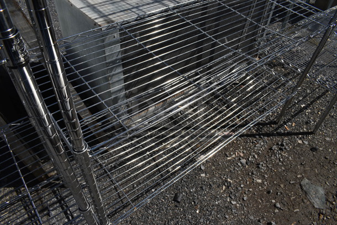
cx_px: 168
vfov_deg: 48.0
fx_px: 253
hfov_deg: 67.3
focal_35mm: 27
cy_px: 112
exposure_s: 1/500
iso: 100
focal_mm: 18
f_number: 11
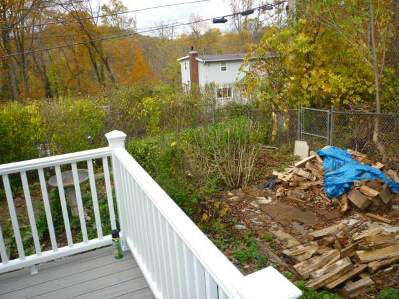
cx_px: 204
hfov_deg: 60.0
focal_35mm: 30
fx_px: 346
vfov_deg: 46.8
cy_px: 154
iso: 100
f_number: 3.3
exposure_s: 1/250
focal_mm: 5.2
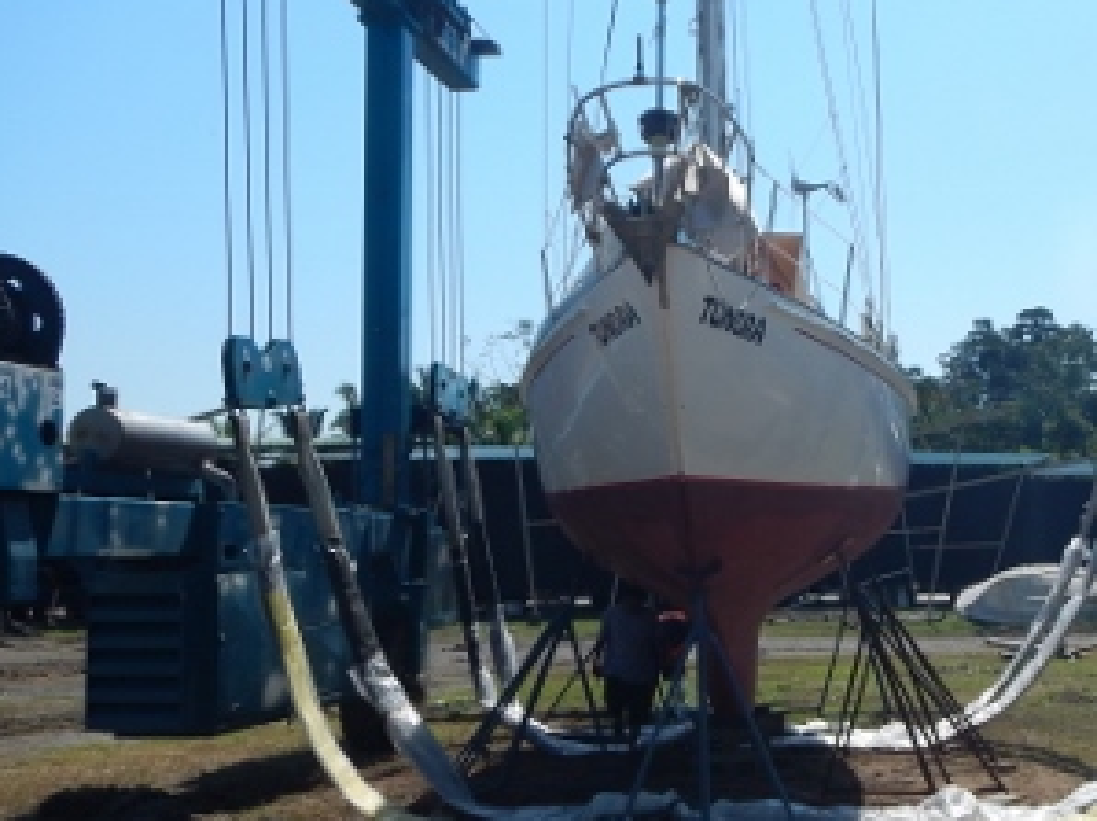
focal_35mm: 47
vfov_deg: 30.8
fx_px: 1488
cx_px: 780
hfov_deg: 39.7
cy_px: 444
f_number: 7.8
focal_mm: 5
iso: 125
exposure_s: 1/400
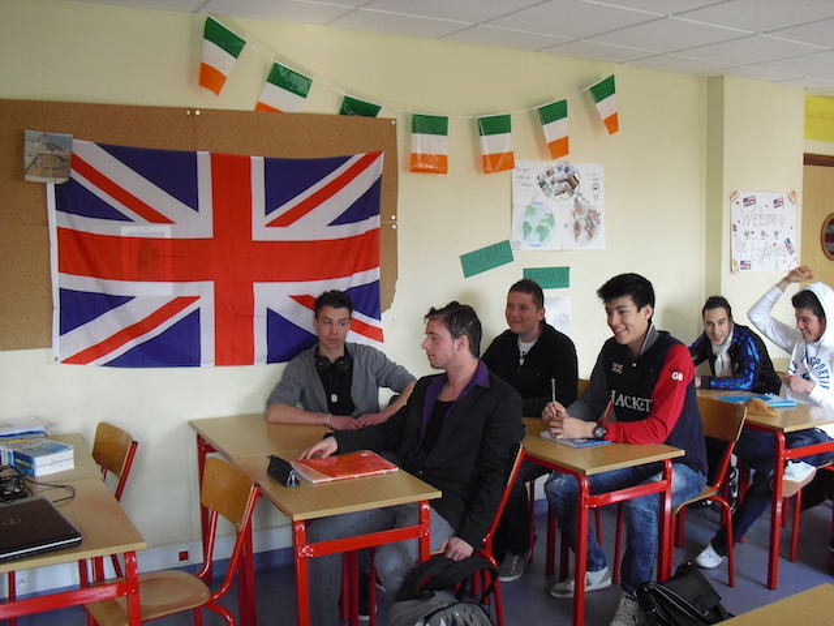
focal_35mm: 36
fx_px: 867
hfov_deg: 51.4
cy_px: 313
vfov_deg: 39.7
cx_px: 417
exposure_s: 1/60
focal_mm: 6.3
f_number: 3.1
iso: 200
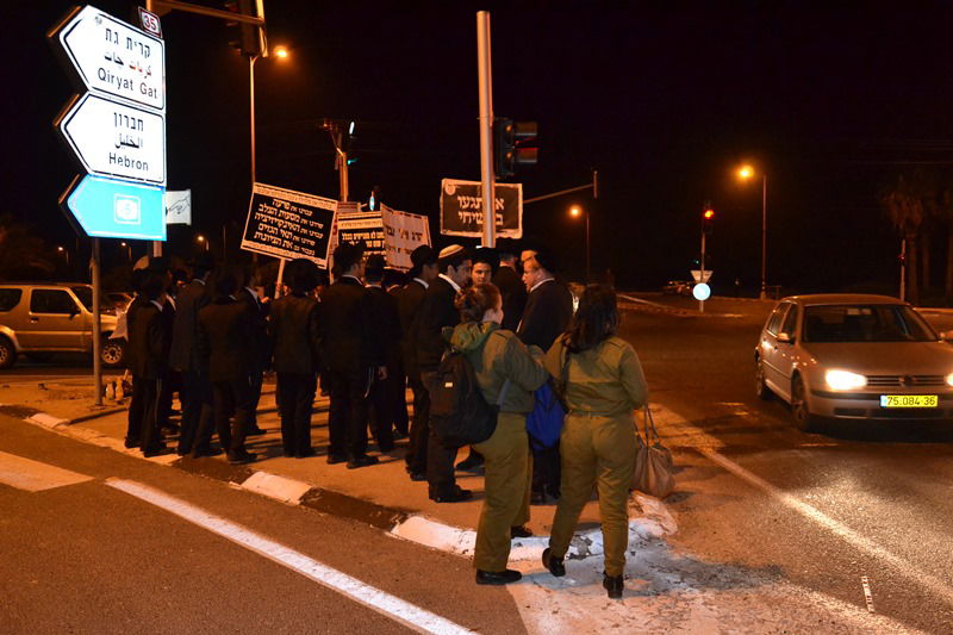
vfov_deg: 41.7
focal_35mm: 32
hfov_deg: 59.5
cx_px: 476
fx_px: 834
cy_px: 318
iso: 3200
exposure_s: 1/60
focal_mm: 21
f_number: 3.8
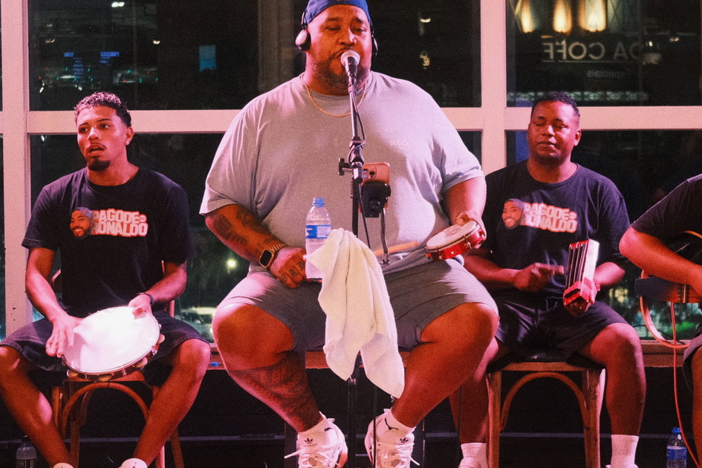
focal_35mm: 100
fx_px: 1950
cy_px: 207
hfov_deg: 20.4
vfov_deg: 13.7
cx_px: 440
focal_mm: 27
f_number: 2.8
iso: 4000
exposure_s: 1/100
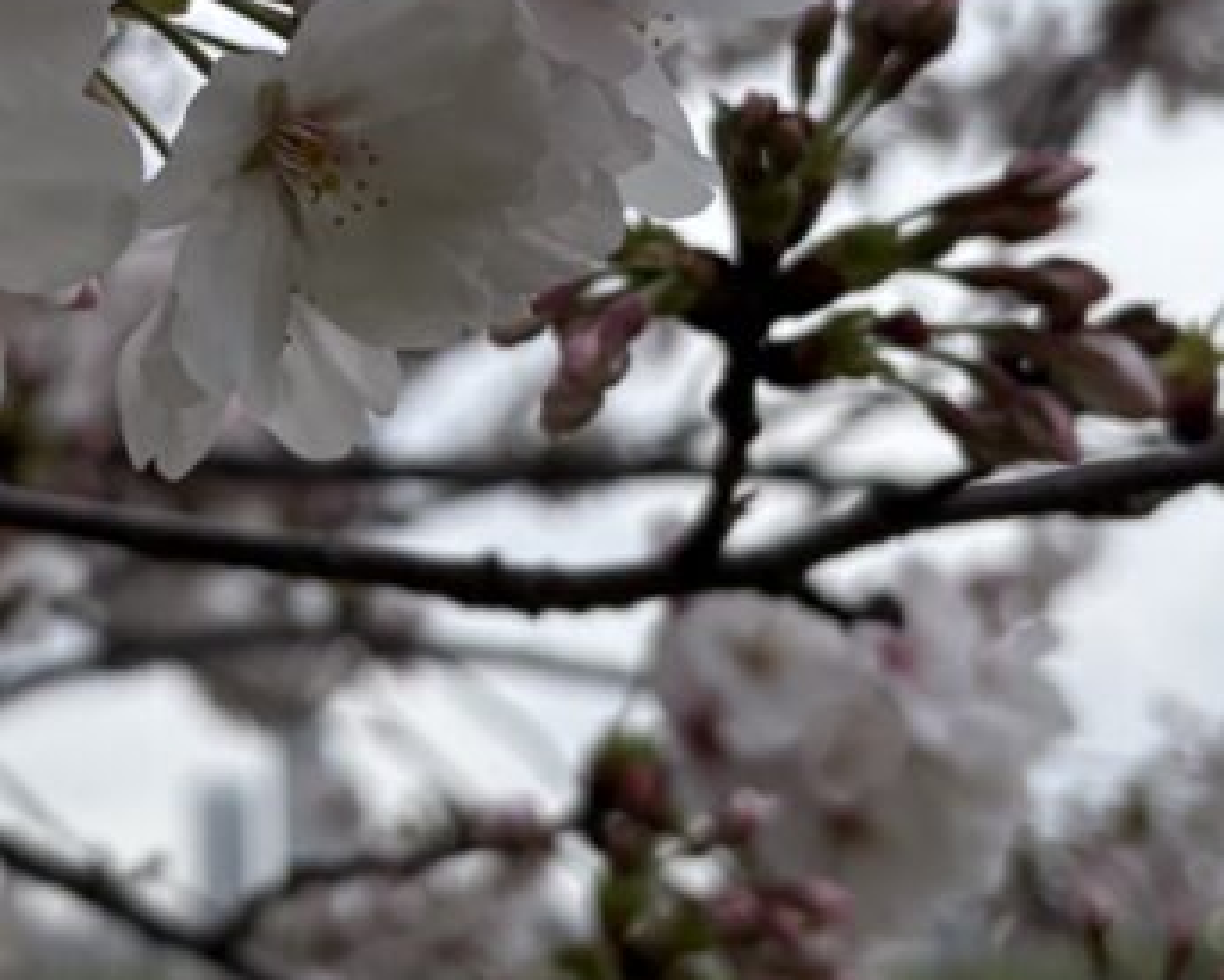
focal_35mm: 76
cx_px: 168
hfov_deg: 24.5
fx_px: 2755
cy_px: 122
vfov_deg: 19.8
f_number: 1.6
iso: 100
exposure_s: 1/121
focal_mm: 5.96
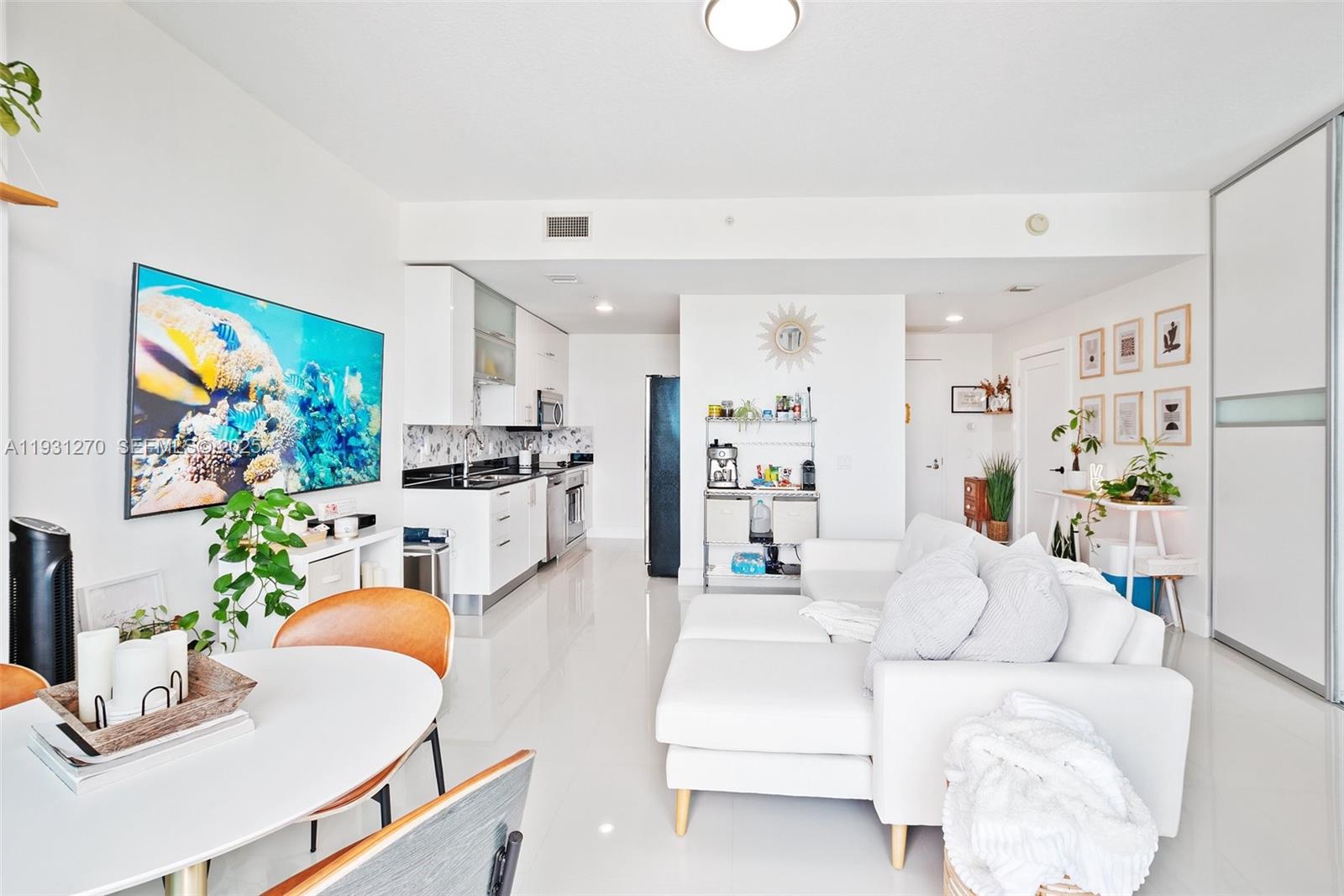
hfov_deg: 100.4
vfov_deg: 77.3
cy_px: 448
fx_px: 560
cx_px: 672
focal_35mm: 15
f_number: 8
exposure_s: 1/15
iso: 280
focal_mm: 10
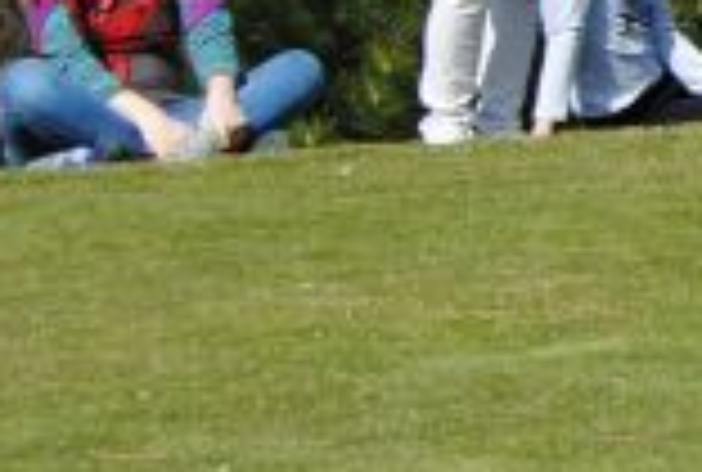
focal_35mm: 484
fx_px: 9465
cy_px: -124
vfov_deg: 2.9
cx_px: 2434
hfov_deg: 4.1
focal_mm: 42
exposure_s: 1/250
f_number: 8
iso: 100
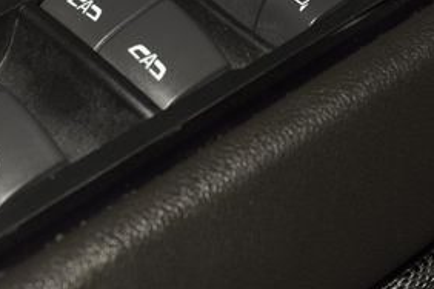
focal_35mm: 238
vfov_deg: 5.8
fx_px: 2869
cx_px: 139
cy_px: 5
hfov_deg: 8.6
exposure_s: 1/125
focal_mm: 70
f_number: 8
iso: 100
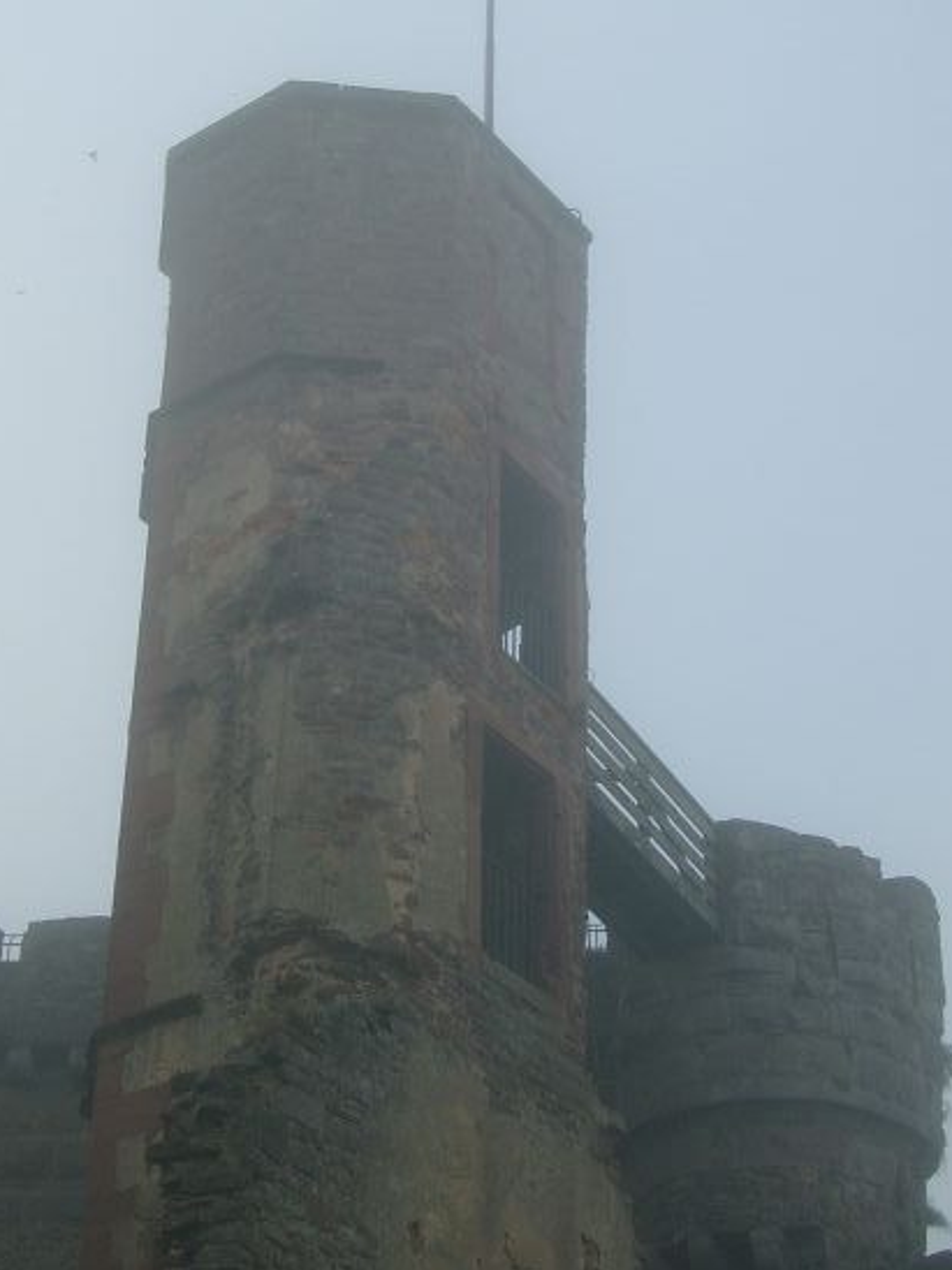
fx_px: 2677
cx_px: 422
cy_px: 572
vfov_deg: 26.7
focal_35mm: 73
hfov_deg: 20.2
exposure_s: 1/499
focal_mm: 10.4
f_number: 4
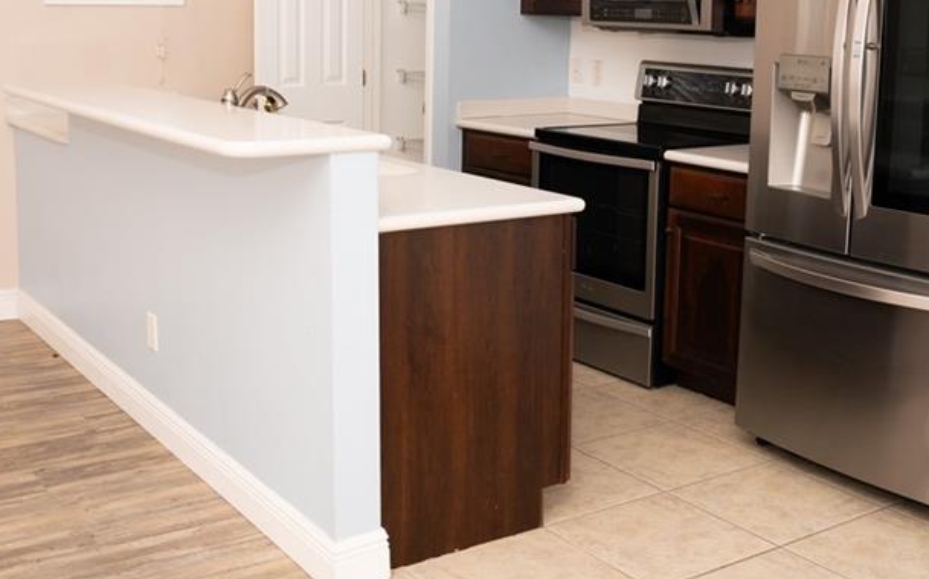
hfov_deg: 41.4
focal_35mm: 49
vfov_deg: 26.3
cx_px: 499
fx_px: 1228
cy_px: 163
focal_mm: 28.3
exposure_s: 1/250
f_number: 10
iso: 200
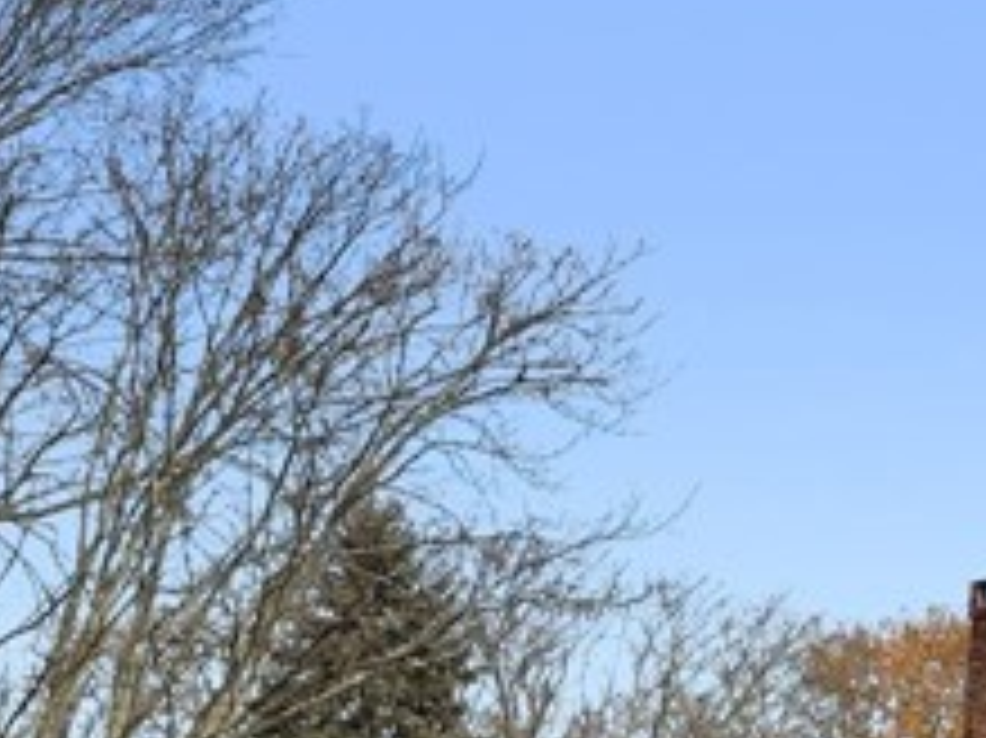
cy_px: 1519
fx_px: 3188
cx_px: -482
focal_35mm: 112
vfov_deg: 11.7
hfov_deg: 16.1
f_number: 2.8
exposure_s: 1/2000
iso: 100
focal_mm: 12.29
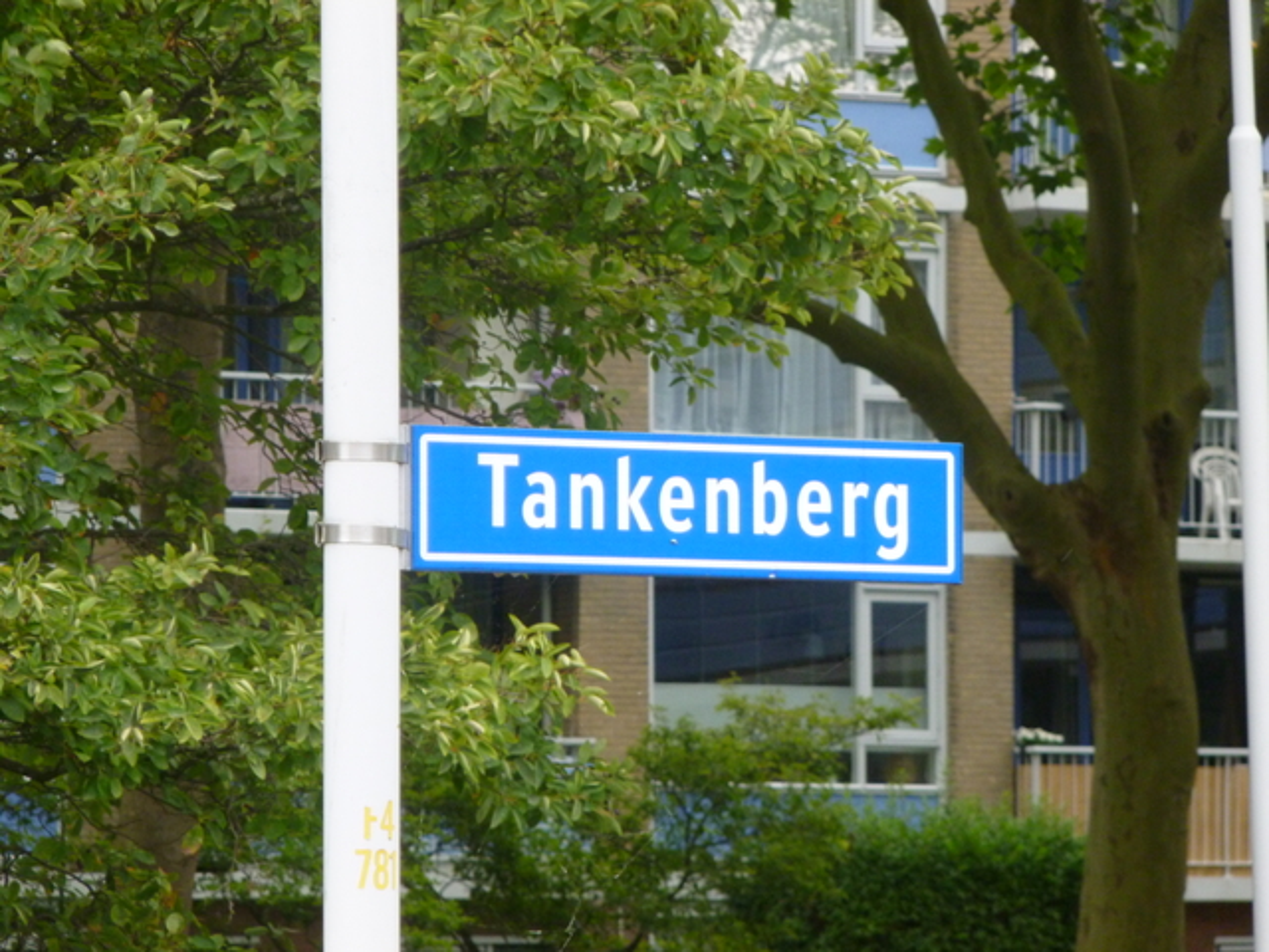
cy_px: 476
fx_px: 9165
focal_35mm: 250
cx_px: 634
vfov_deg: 5.9
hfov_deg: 7.9
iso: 250
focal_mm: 45
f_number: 5.9
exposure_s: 1/80
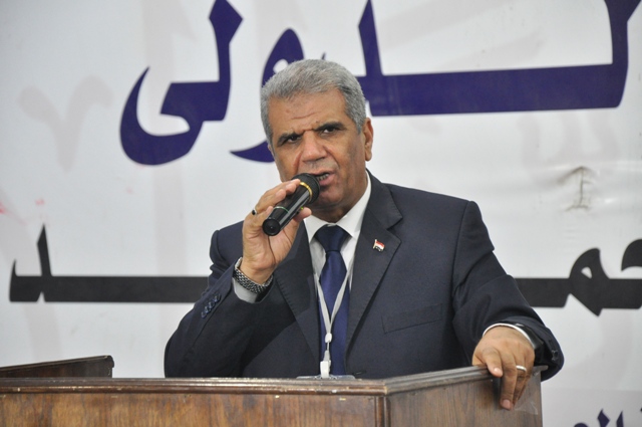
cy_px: 214
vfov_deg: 9.3
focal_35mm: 147
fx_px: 2618
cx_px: 321
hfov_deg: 14.0
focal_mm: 98
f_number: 5.6
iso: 1600
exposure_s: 1/25
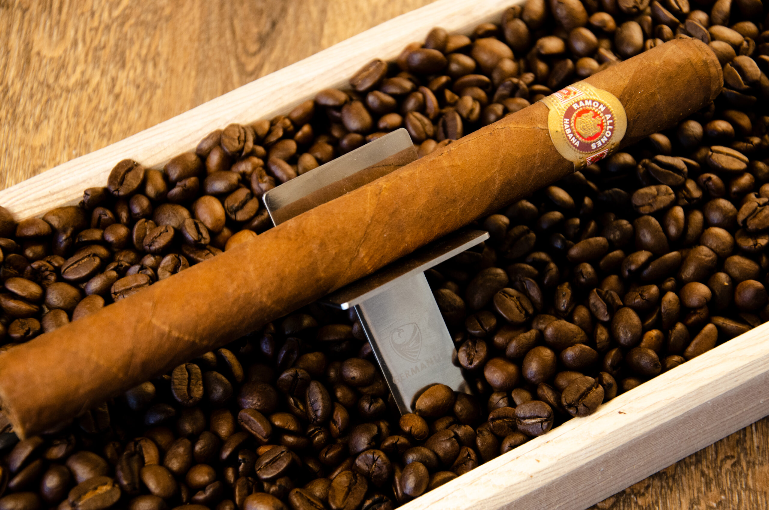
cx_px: 384
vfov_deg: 13.0
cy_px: 255
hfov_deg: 19.5
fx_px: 2238
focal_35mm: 105
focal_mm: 70
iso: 800
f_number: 5.3
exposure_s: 1/20
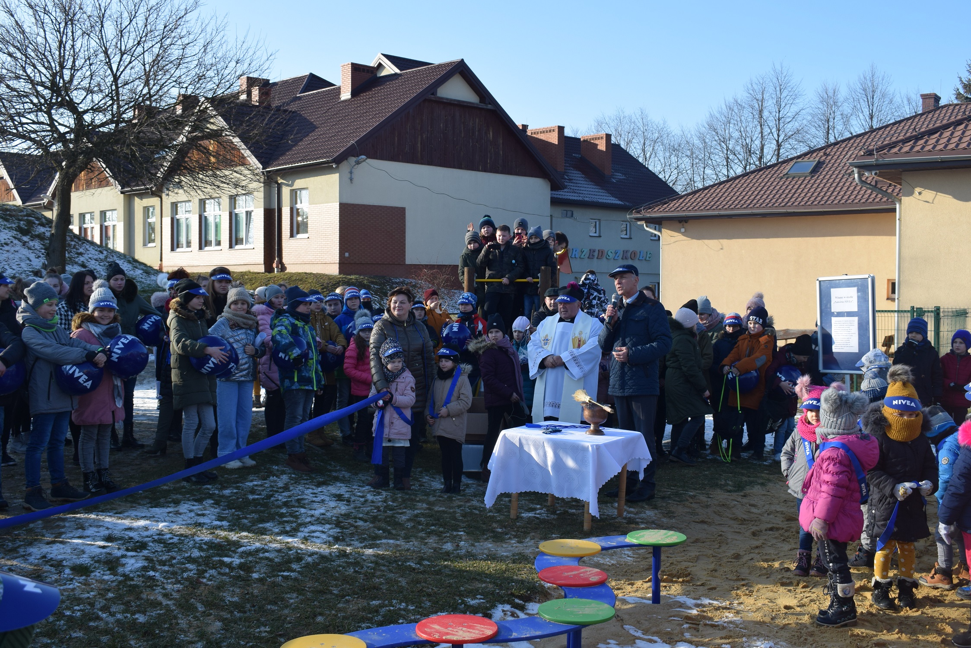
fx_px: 1052
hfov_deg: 49.5
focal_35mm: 39
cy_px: 324
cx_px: 486
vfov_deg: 34.2
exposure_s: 1/250
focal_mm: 26
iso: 200
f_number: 8
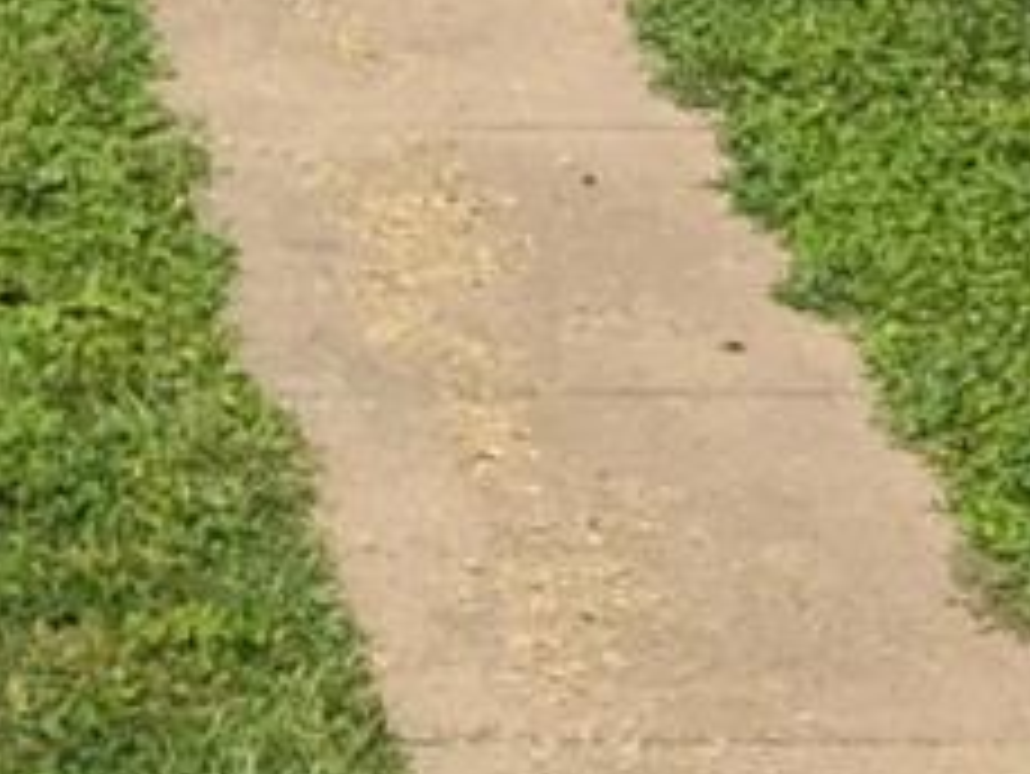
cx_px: -126
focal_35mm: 183
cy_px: -1485
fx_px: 5448
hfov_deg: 10.7
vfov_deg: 7.3
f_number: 1.8
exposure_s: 1/1656
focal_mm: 3.99
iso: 20
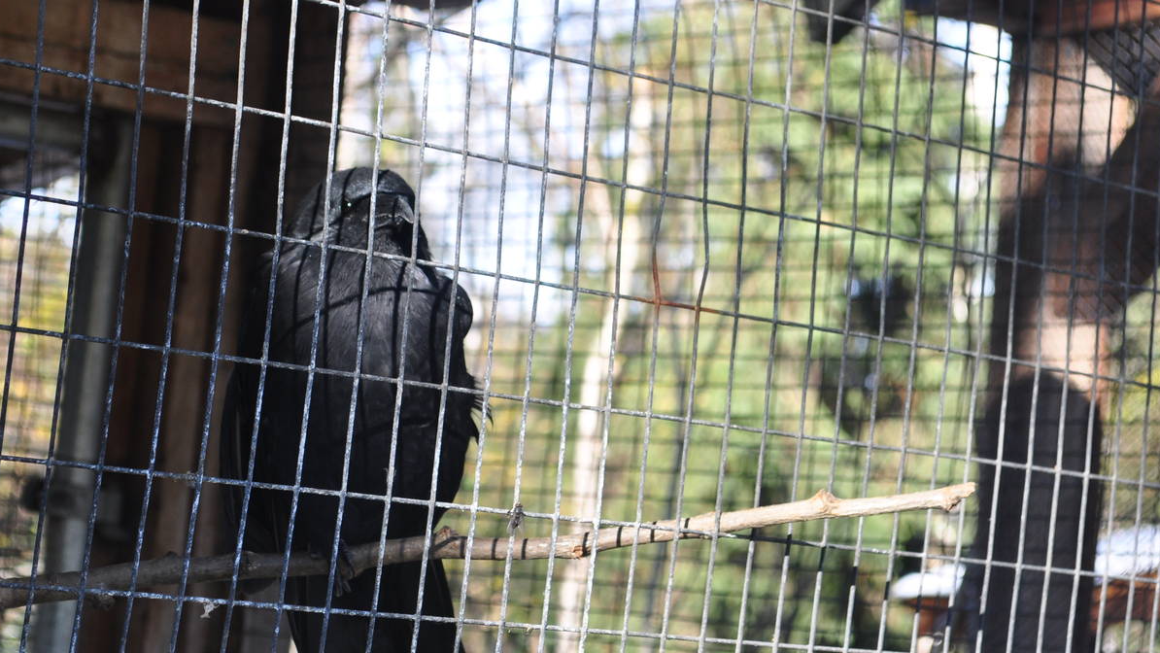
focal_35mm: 116
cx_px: 420
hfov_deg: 18.5
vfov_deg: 10.5
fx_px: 3559
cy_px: 361
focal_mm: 55
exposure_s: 1/80
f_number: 8
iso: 200
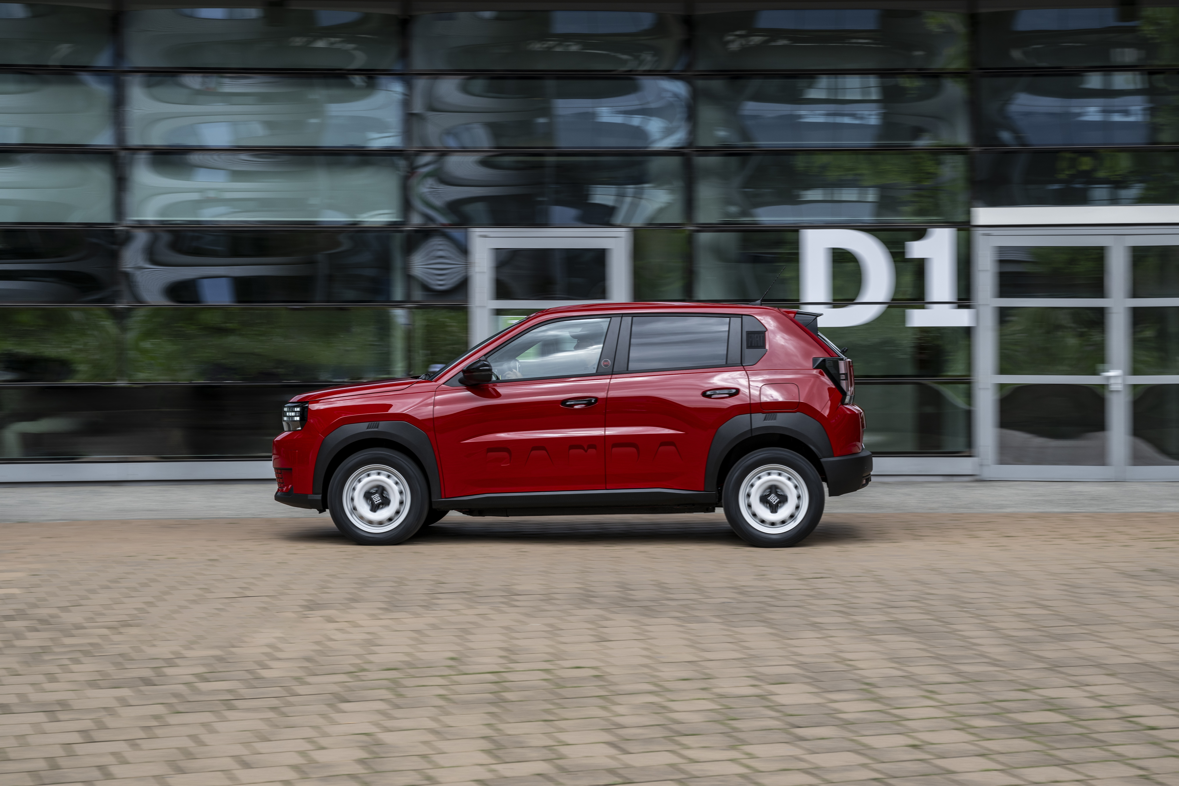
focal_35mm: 60
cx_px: 590
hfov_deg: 33.4
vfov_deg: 22.6
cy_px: 393
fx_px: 1965
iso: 100
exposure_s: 1/60
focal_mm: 60
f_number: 8
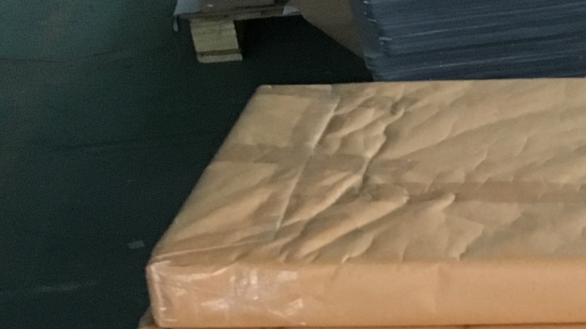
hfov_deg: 18.0
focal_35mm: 107
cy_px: 653
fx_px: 1663
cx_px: 865
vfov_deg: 10.4
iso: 200
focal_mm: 4.15
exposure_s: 1/17
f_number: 2.2
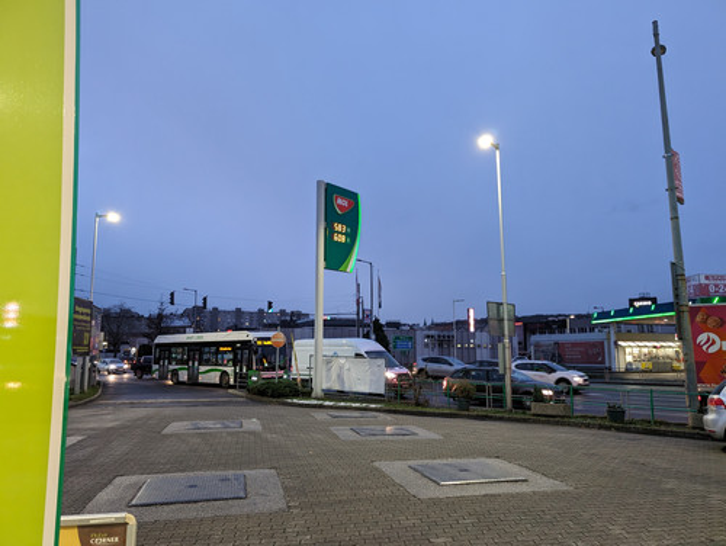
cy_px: 273
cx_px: 363
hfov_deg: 71.5
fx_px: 504
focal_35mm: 24
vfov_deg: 56.9
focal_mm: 6.9
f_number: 1.68
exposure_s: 1/39.4
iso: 413
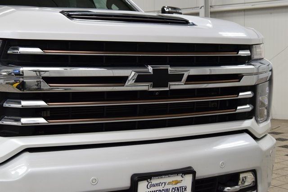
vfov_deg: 22.6
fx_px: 480
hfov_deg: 33.4
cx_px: 144
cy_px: 96
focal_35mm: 60
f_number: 8
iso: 1600
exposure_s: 1/60
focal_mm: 40
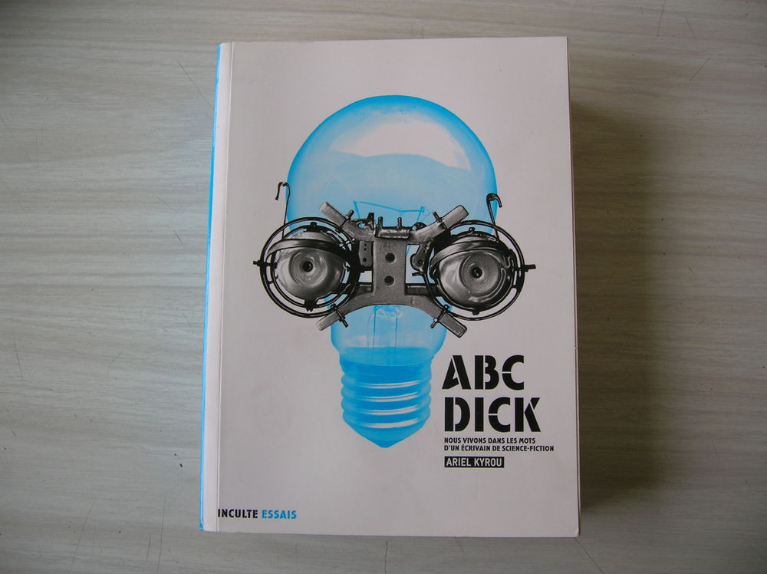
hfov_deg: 54.0
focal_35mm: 34
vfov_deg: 41.7
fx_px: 753
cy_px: 287
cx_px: 384
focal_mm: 5.7
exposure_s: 1/44.5
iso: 50
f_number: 2.9
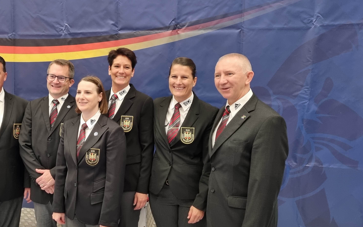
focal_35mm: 39
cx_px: 107
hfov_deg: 49.1
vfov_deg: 32.7
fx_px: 386
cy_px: 129
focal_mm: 5.4
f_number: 1.8
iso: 320
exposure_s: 1/100
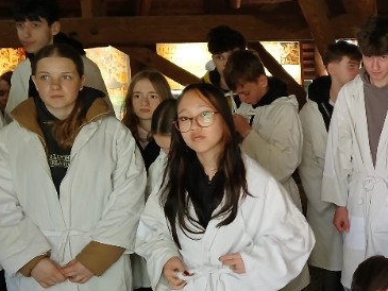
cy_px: 164
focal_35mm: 57
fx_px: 639
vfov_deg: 25.7
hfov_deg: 31.7
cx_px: 370
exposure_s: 1/60
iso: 250
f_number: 1.8
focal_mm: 3.98
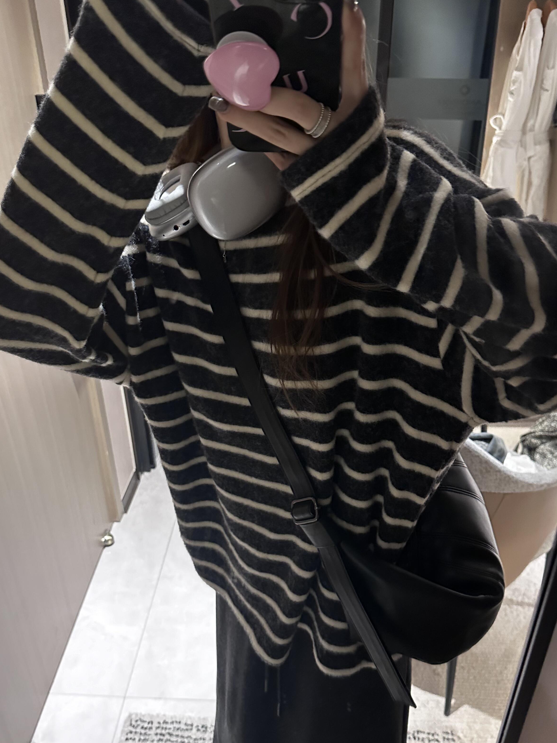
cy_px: 437
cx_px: 282
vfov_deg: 58.0
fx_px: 665
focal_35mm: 31
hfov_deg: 45.4
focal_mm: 6.86
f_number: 1.78
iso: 640
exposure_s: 1/33
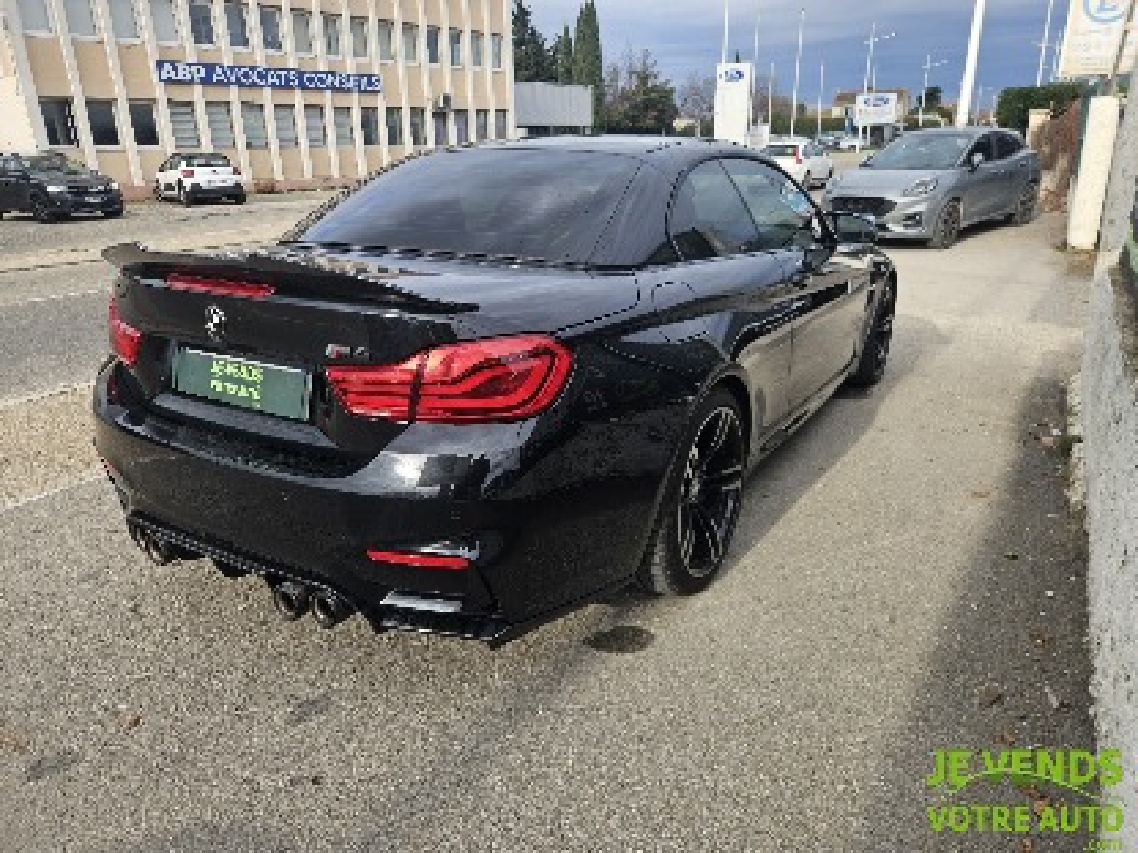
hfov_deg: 73.9
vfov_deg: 58.9
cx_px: 569
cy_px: 426
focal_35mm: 23
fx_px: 756
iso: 25
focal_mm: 5.4
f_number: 1.8
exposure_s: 1/544
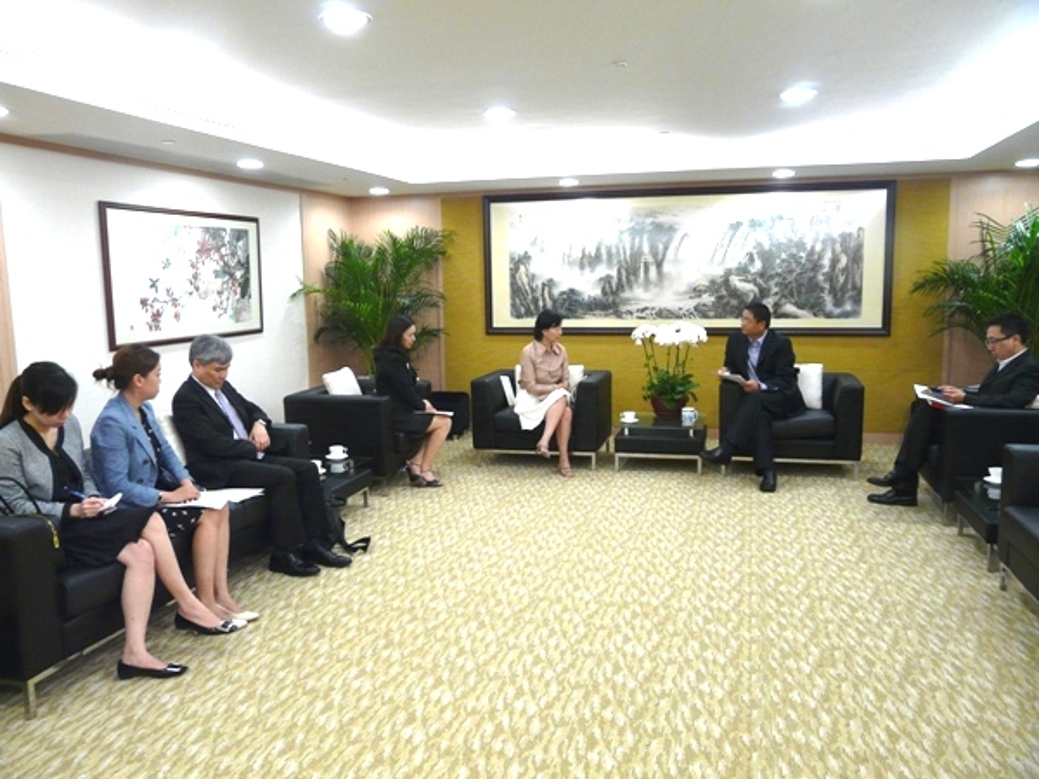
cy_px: 390
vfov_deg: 49.7
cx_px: 520
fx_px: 840
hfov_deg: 63.4
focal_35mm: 28
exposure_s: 1/30
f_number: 2.8
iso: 200
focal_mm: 4.6
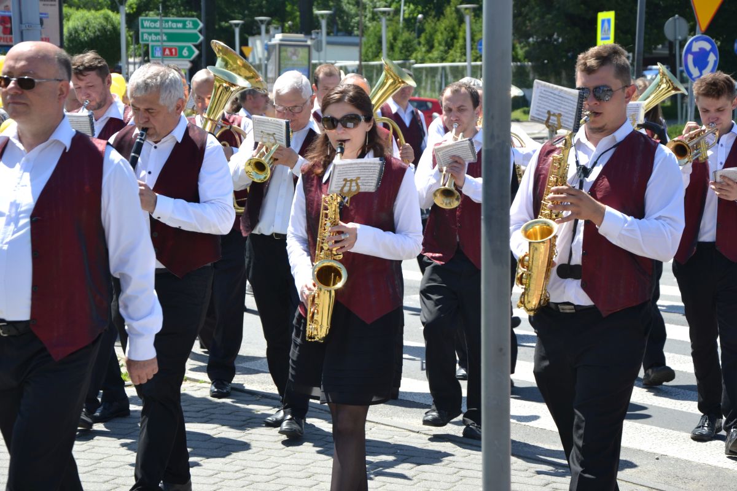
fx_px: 1904
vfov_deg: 14.7
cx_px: 368
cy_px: 246
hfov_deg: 21.9
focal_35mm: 93
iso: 100
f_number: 6.3
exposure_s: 1/160
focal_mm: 62
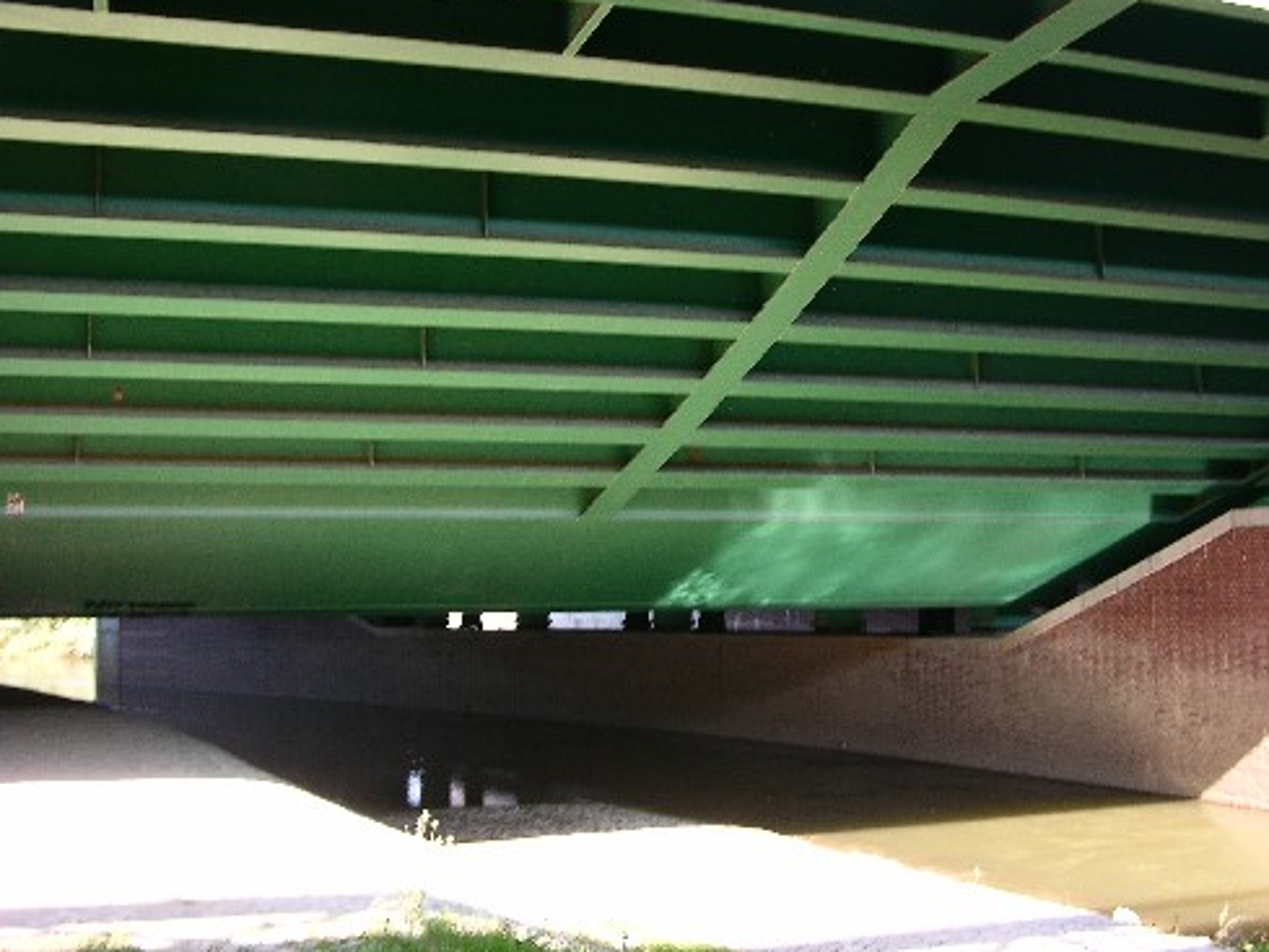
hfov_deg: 44.7
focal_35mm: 42
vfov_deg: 34.4
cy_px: 493
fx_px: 1540
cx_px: 725
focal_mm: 8.9
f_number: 4
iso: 50
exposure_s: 1/29.2
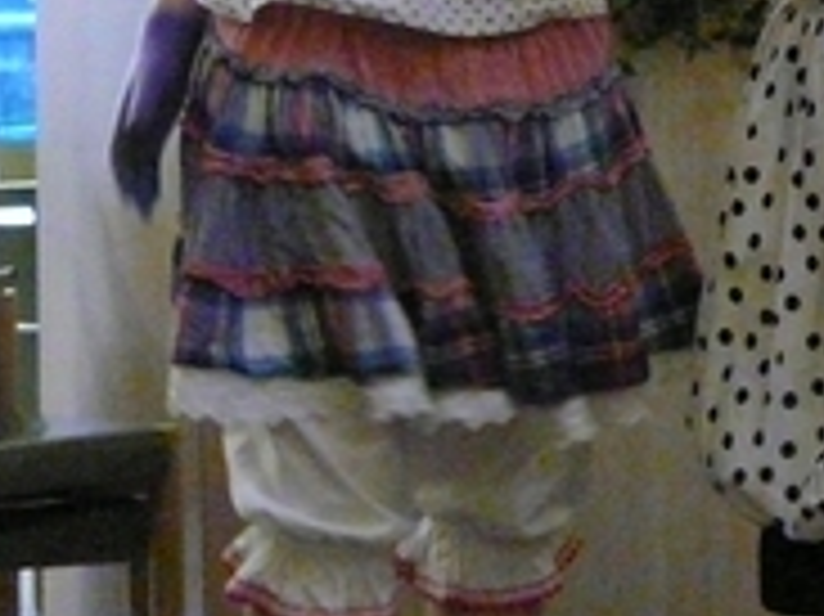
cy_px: -99
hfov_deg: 16.2
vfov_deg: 12.6
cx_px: 1063
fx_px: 2736
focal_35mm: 115
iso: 800
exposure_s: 1/40
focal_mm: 5.2
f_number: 2.8
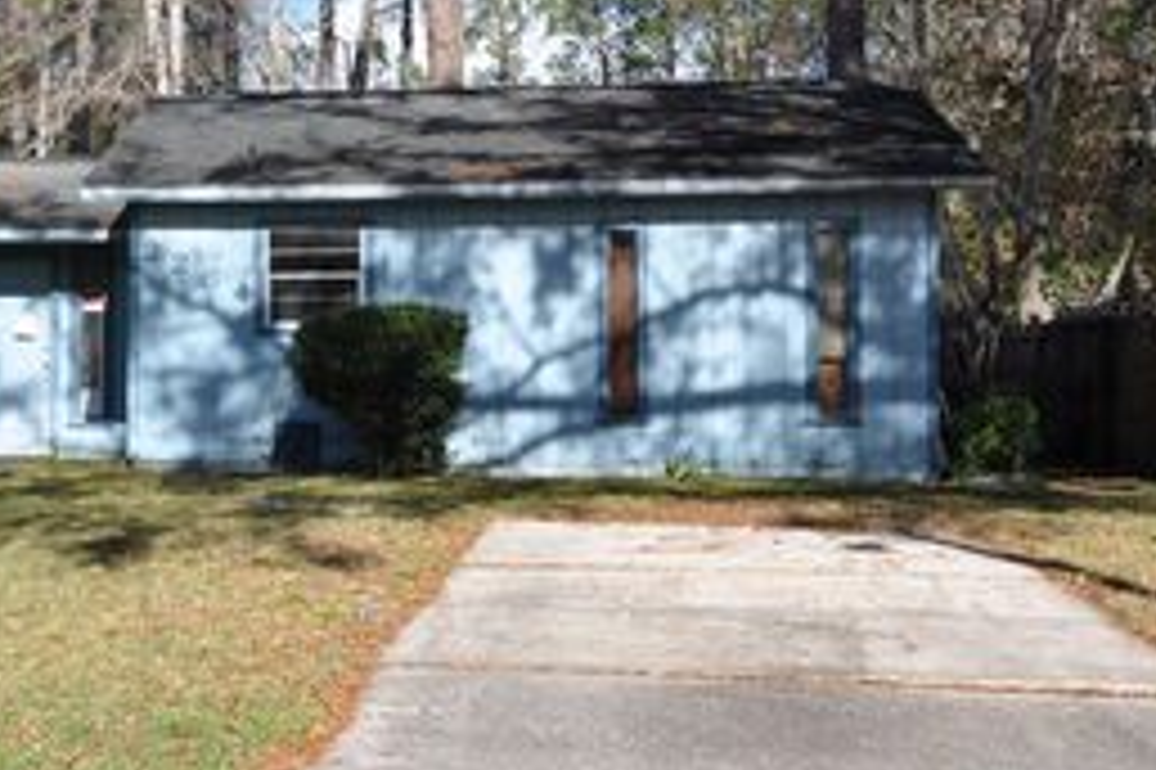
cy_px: 306
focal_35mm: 70
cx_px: 63
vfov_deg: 19.4
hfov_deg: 27.6
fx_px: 2246
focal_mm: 24
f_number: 9
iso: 200
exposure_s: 1/320
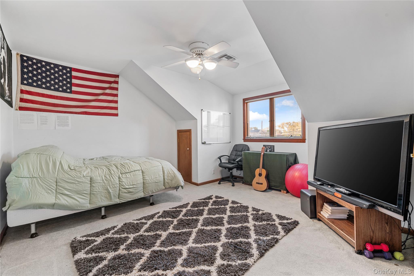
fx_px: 172
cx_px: 207
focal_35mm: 15
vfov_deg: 77.2
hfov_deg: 100.4
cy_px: 138
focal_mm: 15
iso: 500
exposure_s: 1/3
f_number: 8
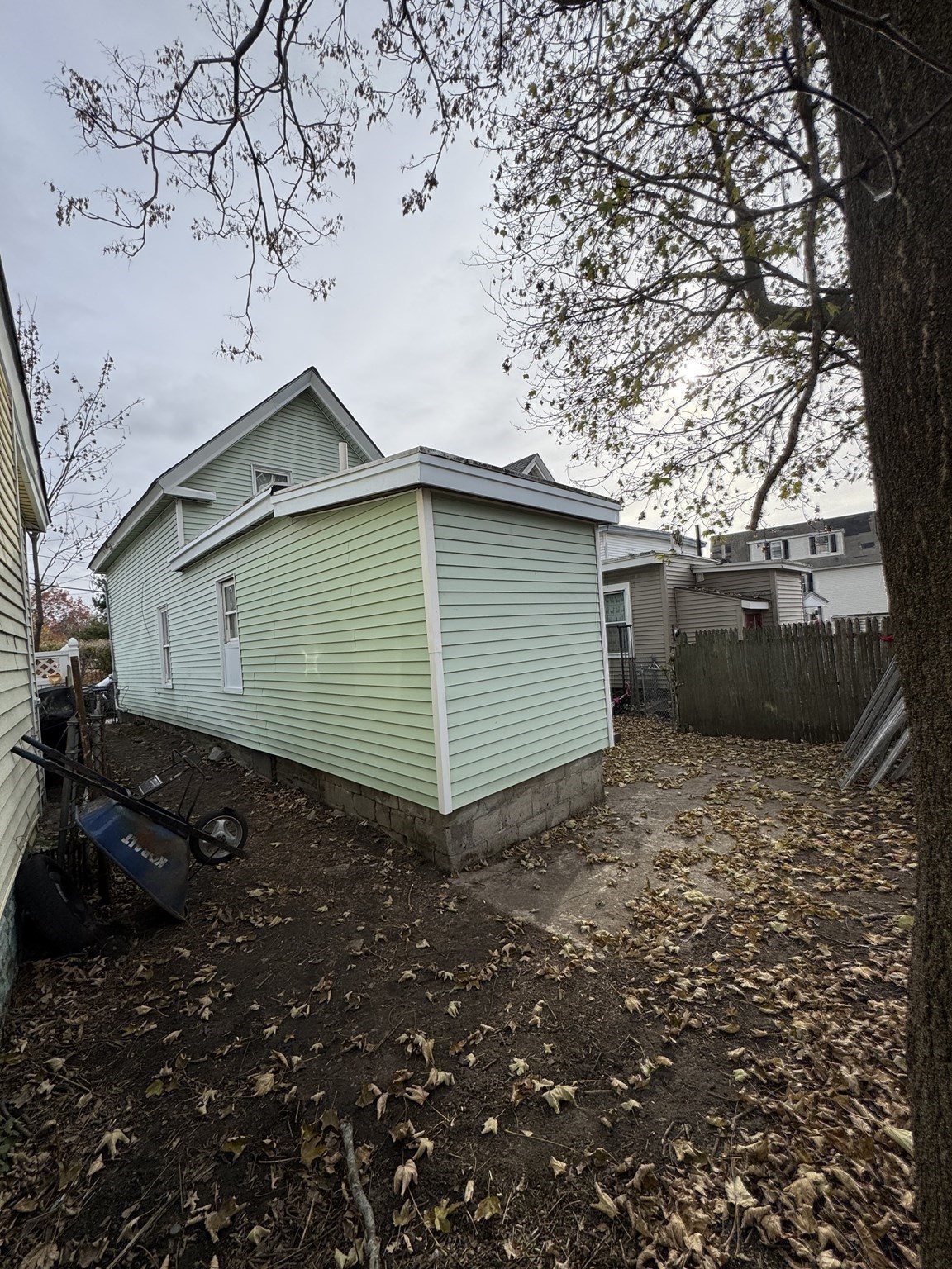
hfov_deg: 85.7
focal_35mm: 14
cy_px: 634
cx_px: 476
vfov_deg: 102.1
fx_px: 513
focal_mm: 2.22
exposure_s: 1/1370
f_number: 2.2
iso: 50
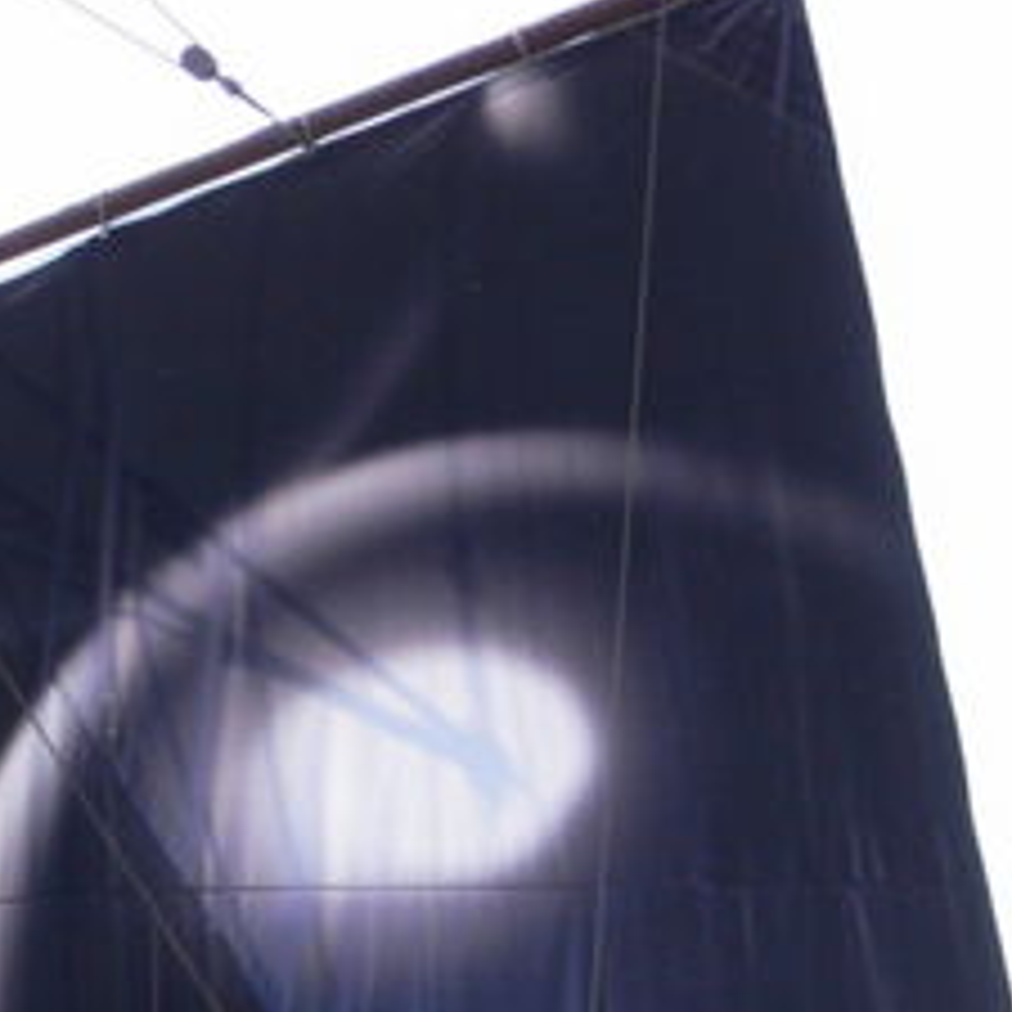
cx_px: 49
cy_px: 1412
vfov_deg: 6.6
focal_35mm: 264
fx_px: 8732
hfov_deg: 6.6
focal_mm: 17.4
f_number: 5
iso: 80
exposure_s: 1/160
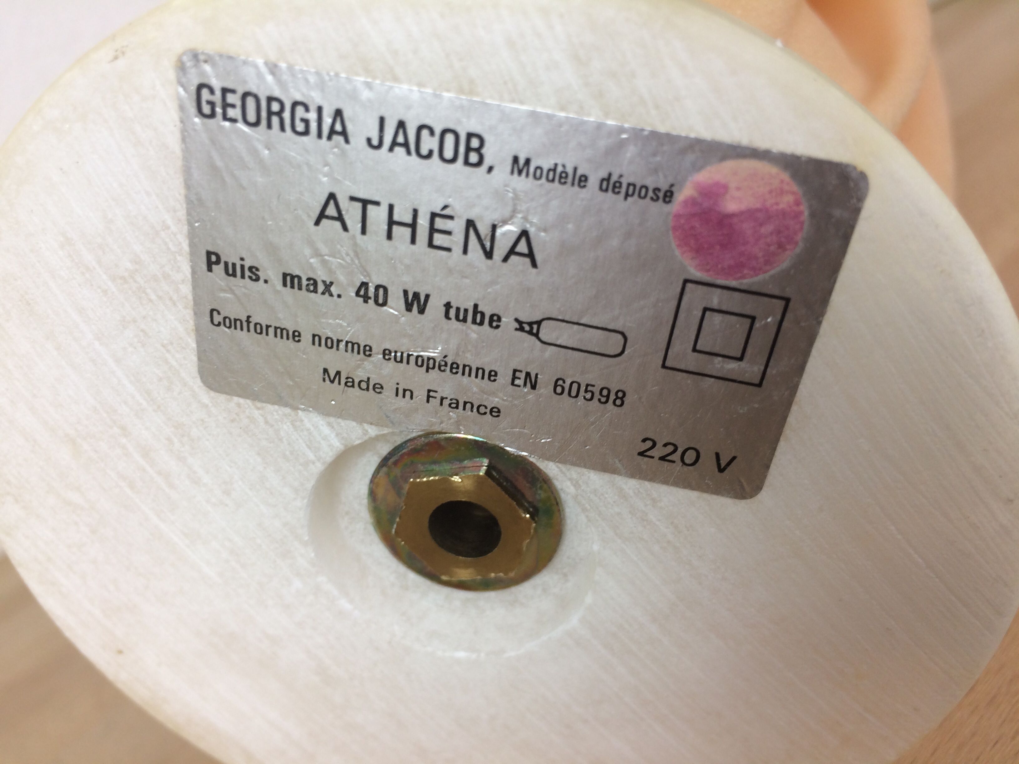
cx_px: 510
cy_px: 382
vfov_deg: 48.2
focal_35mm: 29
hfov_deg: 61.7
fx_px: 854
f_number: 2.2
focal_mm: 4.15
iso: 32
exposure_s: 1/50
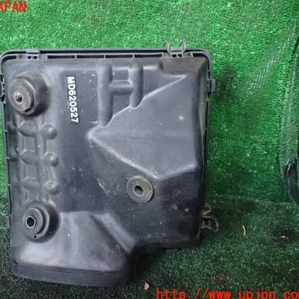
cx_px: 106
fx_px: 352
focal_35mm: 36
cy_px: 152
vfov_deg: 46.0
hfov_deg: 45.5
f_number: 2.3
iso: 1600
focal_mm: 5.4
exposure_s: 1/30
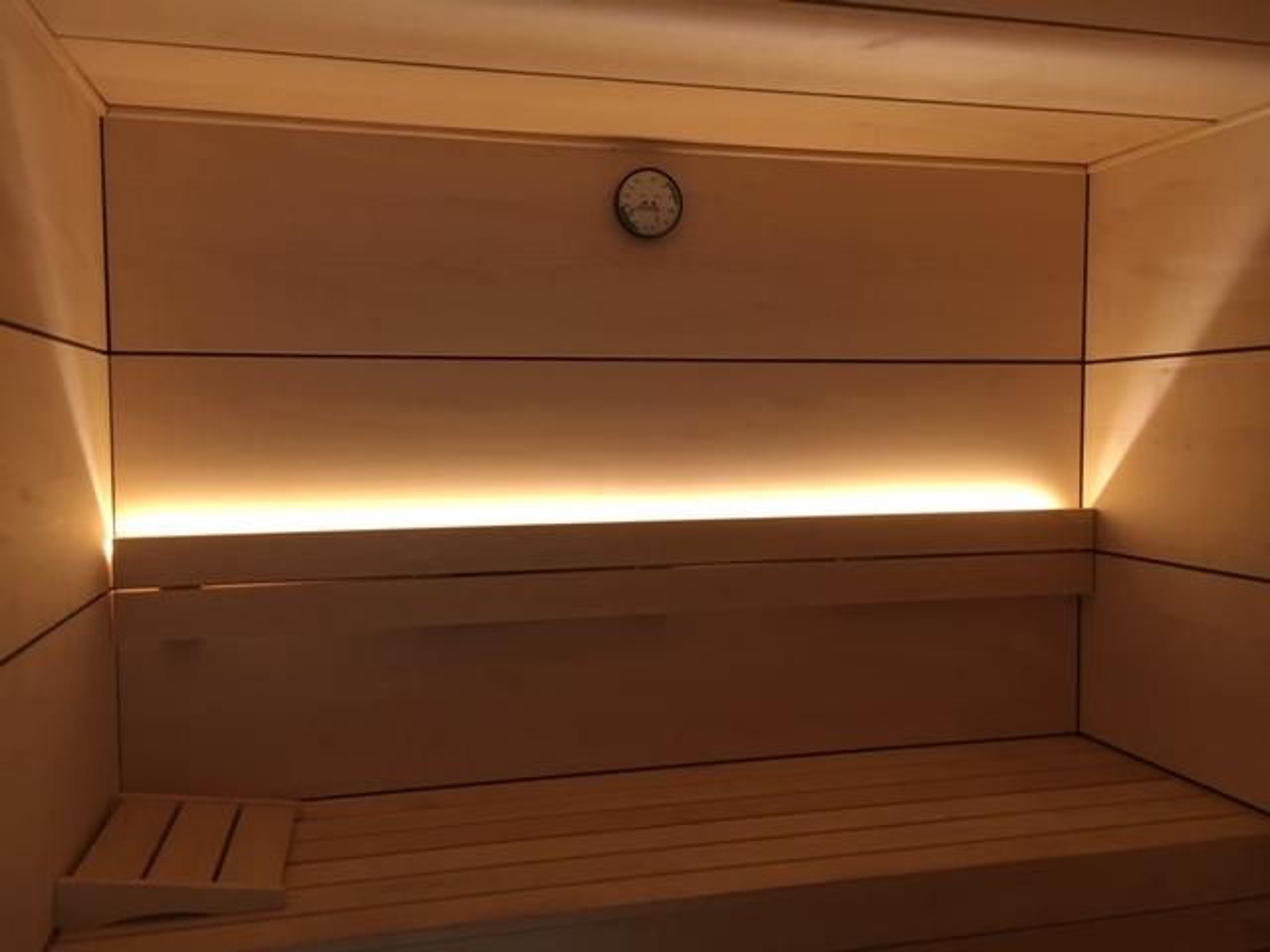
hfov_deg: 61.7
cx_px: 635
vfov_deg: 48.2
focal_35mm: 29
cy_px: 476
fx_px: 1064
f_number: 2.2
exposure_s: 1/33
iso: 160
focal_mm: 4.15
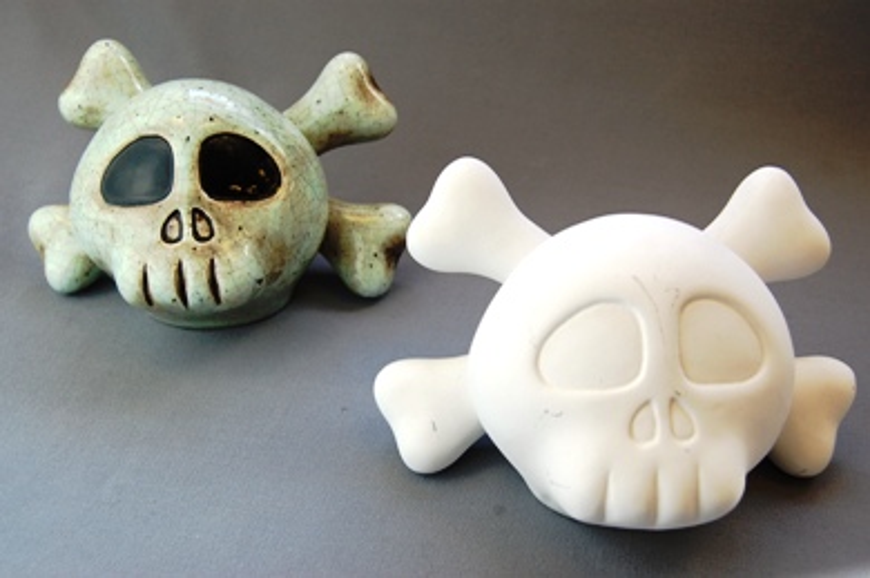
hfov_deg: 42.4
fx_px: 1122
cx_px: 435
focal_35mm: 46
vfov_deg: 28.9
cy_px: 289
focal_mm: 31
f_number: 8
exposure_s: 1/80
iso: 200
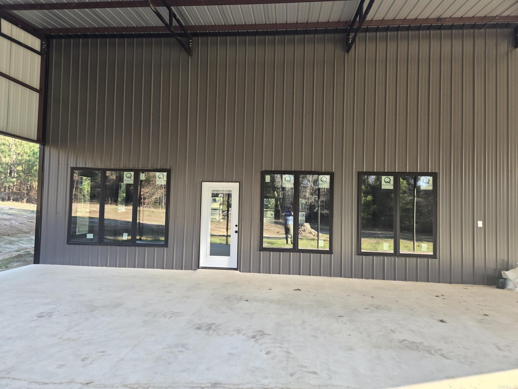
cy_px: 194
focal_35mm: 23
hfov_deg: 73.9
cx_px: 259
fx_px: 344
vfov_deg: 58.9
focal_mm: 5.4
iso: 80
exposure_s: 1/180
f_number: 1.8
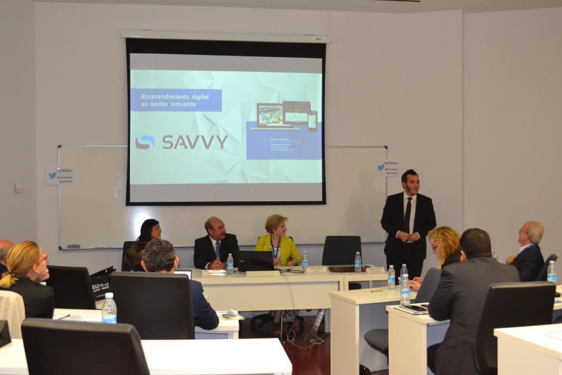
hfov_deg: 40.3
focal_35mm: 49
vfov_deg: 27.5
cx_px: 278
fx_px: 765
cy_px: 190
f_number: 4.8
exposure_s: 1/60
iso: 2000
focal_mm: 32
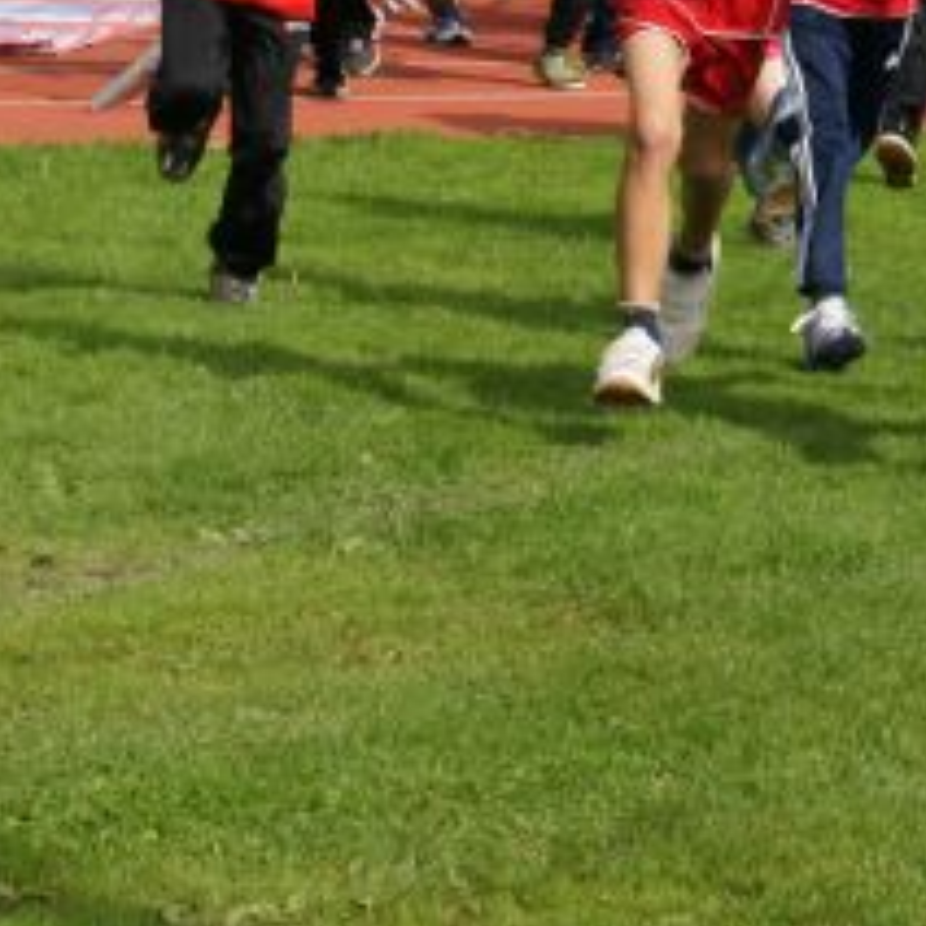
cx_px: 1280
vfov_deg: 7.2
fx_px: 7294
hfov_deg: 7.2
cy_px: -212
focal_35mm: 241
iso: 200
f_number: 13
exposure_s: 1/250
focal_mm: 50
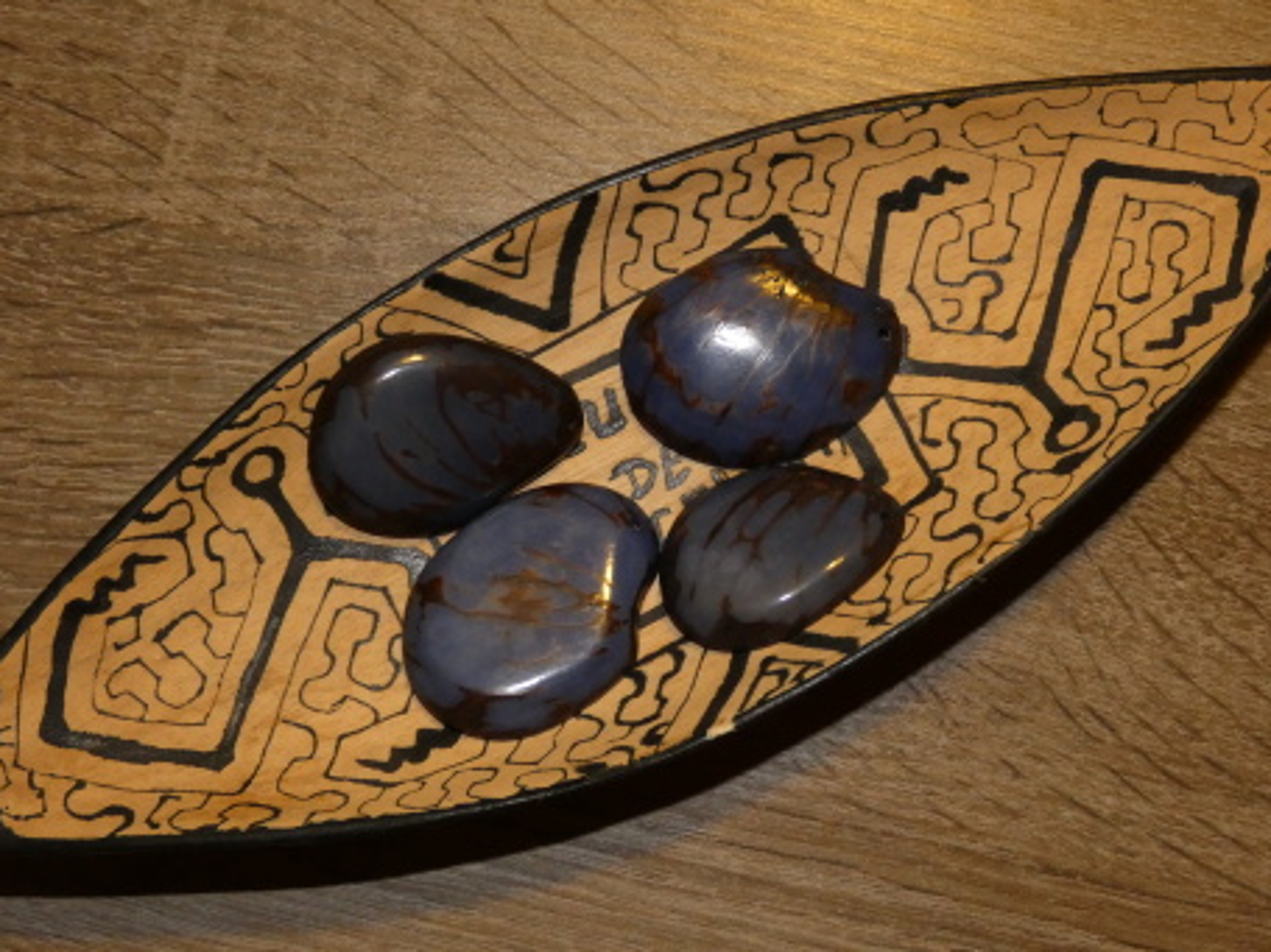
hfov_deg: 34.9
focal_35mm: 55
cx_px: 696
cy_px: 490
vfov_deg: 26.5
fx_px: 2019
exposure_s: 1/60
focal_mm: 9
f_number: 3.9
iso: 800
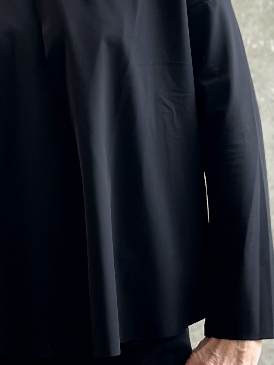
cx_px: 35
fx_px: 1594
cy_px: -33
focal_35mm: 151
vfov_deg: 12.8
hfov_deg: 9.8
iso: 125
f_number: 1.78
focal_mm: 6.86
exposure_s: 1/100
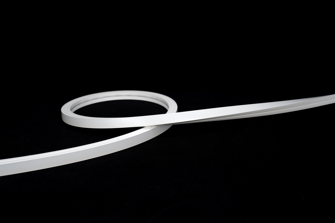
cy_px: 112
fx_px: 363
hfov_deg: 49.6
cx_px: 168
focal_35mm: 39
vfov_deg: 34.2
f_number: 8
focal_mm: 39
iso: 50
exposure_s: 1/20
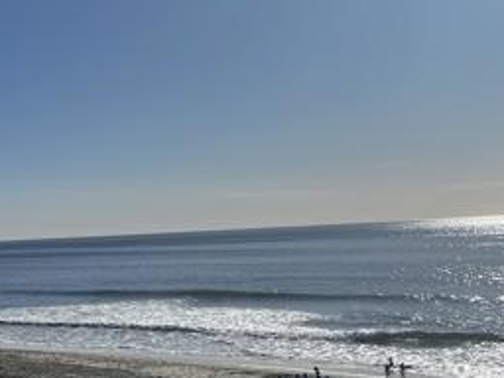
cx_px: -69
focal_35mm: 65
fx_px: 946
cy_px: 156
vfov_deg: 22.6
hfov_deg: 27.0
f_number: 1.5
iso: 50
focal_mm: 5.7
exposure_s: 1/14286
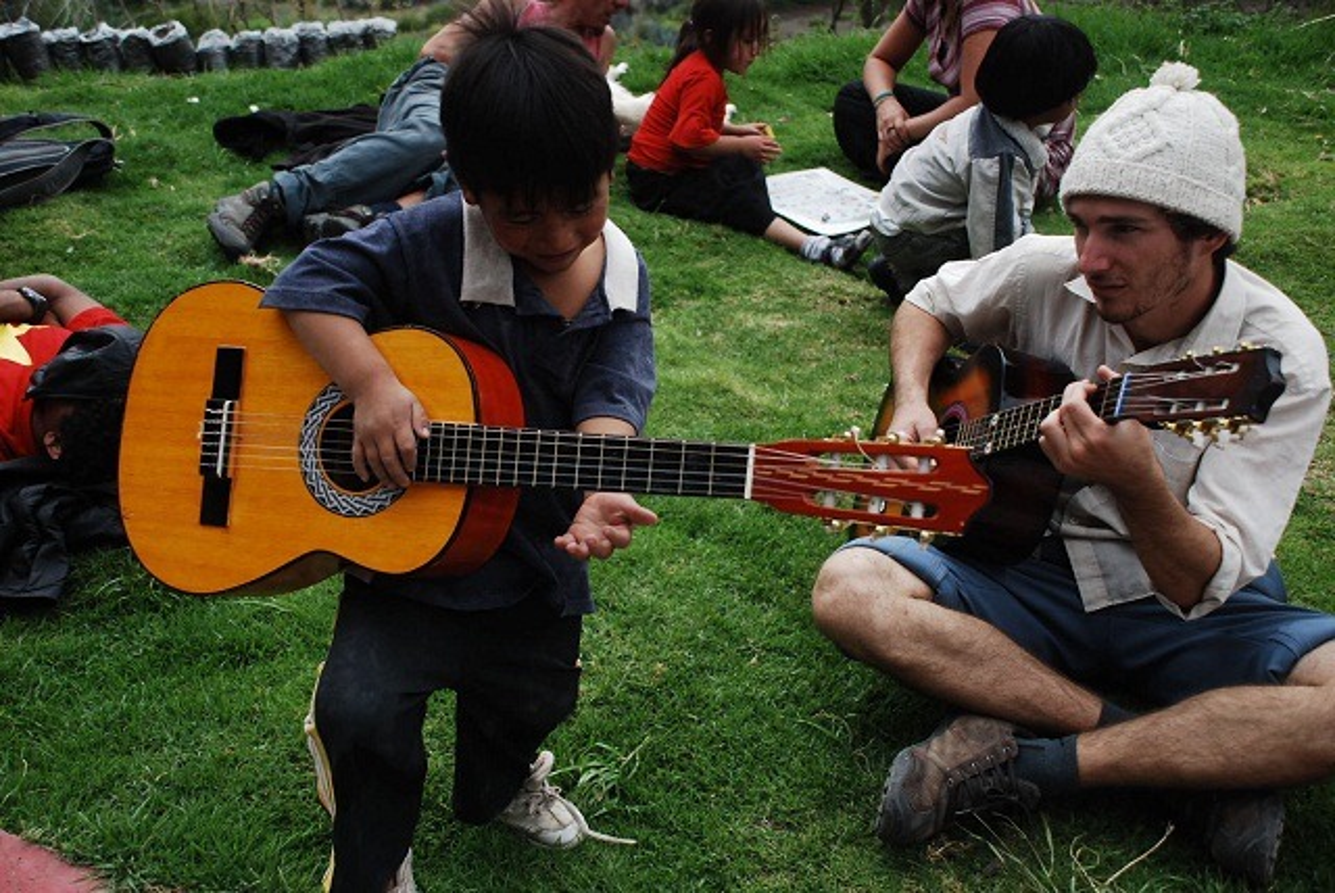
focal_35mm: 39
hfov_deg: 49.5
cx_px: 668
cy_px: 446
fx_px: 1448
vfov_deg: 34.3
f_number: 4
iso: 500
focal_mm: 26
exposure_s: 1/3200
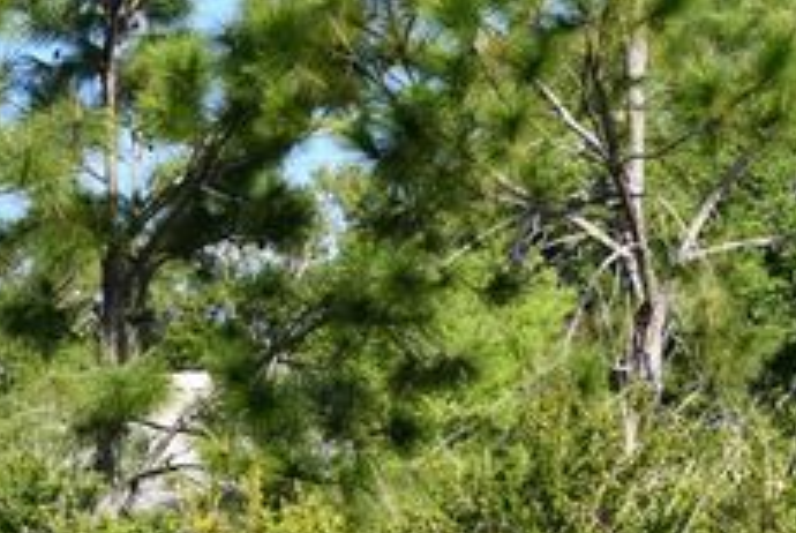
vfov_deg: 8.1
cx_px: -166
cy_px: 737
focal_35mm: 167
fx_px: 3697
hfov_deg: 12.0
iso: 160
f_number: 8
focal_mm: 30
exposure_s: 1/250
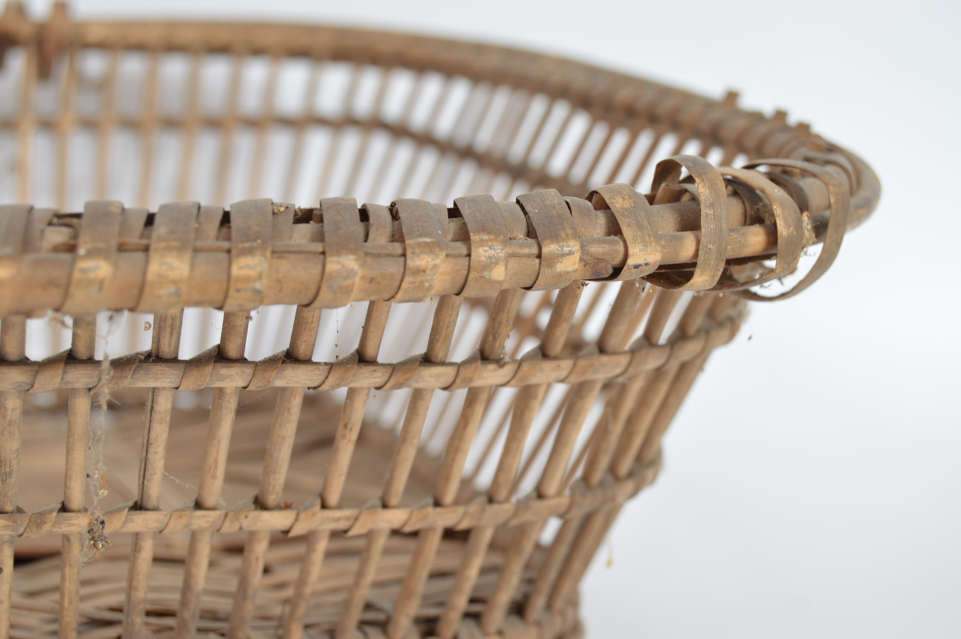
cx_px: 480
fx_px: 2200
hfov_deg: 24.6
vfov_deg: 16.5
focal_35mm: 82
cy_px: 320
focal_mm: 55
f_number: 8
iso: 100
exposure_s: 1/80
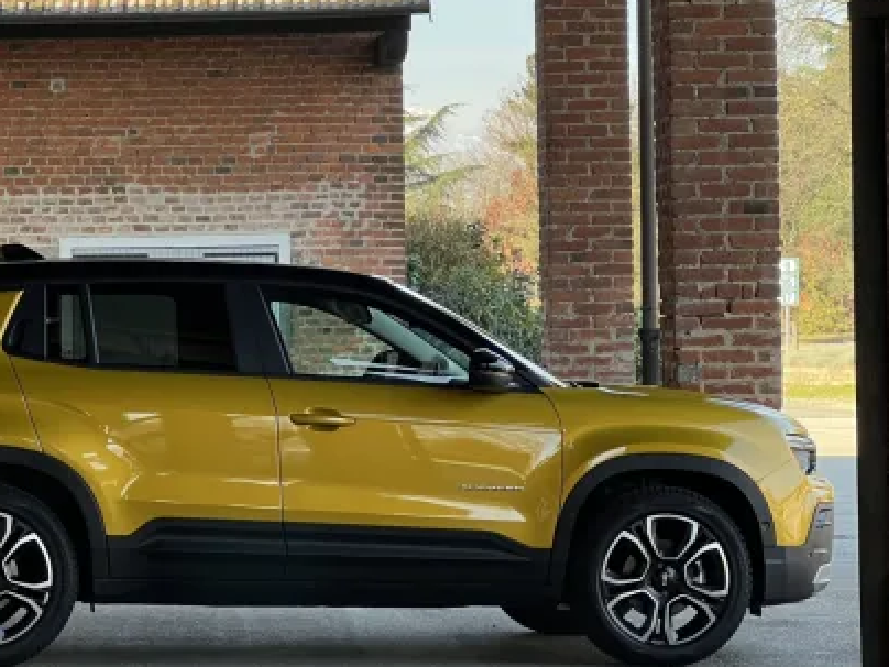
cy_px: 339
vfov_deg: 10.2
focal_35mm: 145
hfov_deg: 13.6
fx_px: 3724
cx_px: 359
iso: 32
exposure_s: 1/109
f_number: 2.8
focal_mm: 9
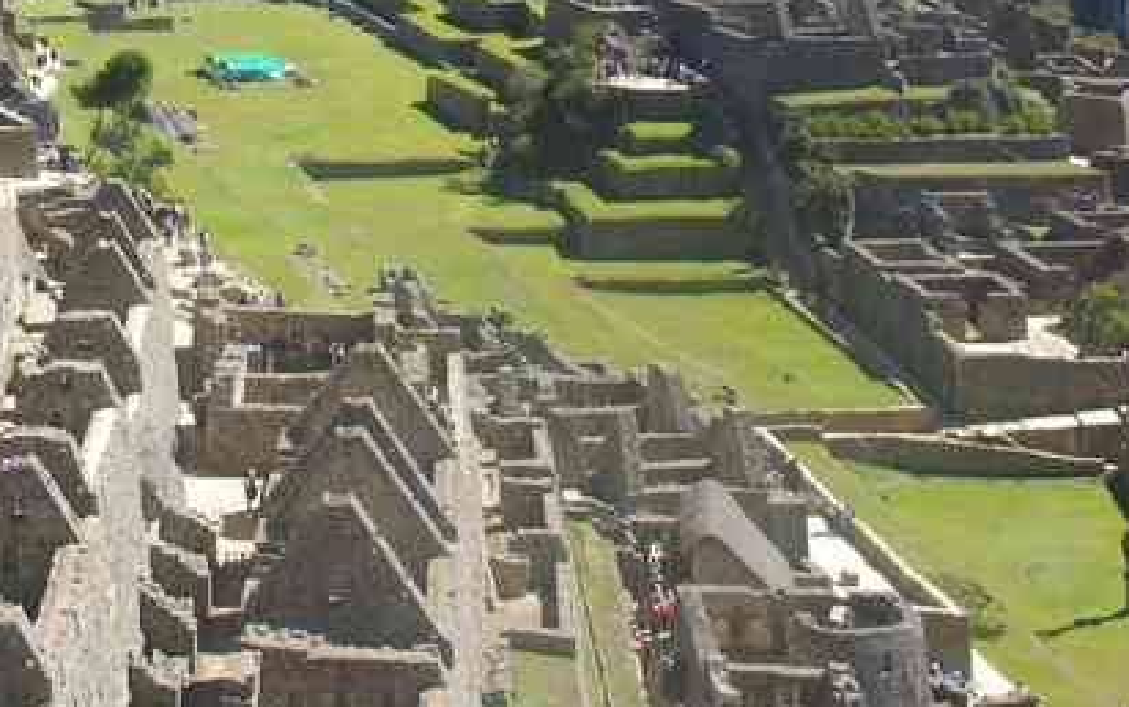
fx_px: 2624
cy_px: -192
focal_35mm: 85
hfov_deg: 23.9
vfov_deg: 14.7
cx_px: 207
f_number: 10
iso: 200
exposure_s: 1/50
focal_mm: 23
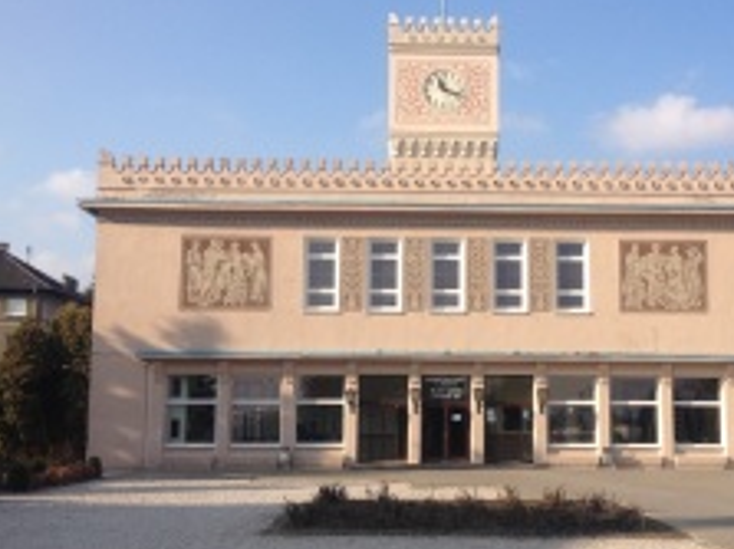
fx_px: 1166
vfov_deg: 26.5
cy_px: 307
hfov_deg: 34.7
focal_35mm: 55
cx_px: 467
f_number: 2.4
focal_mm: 4.28
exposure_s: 1/1326
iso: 64
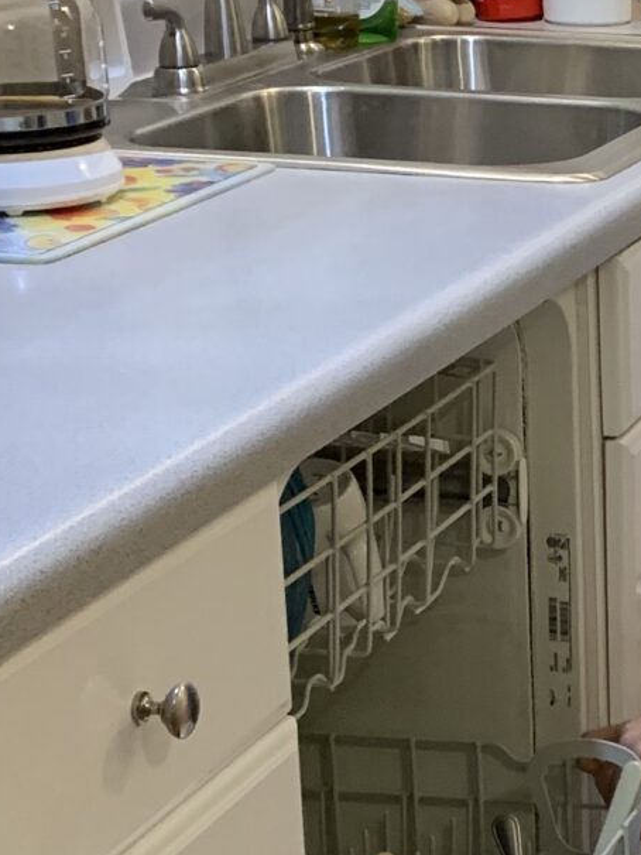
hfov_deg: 12.3
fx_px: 2715
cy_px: 551
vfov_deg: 17.8
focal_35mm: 110
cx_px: 1159
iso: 250
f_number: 1.8
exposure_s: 1/60
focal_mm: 4.25
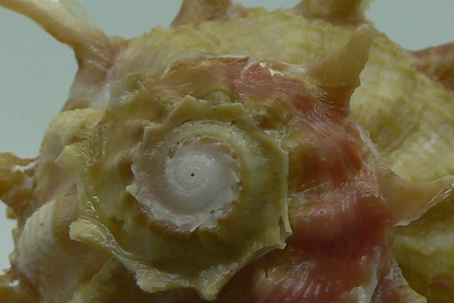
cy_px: 221
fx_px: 1375
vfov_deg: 12.5
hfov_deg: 18.7
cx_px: 308
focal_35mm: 109
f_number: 2.8
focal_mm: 4.6
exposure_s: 1/80
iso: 80
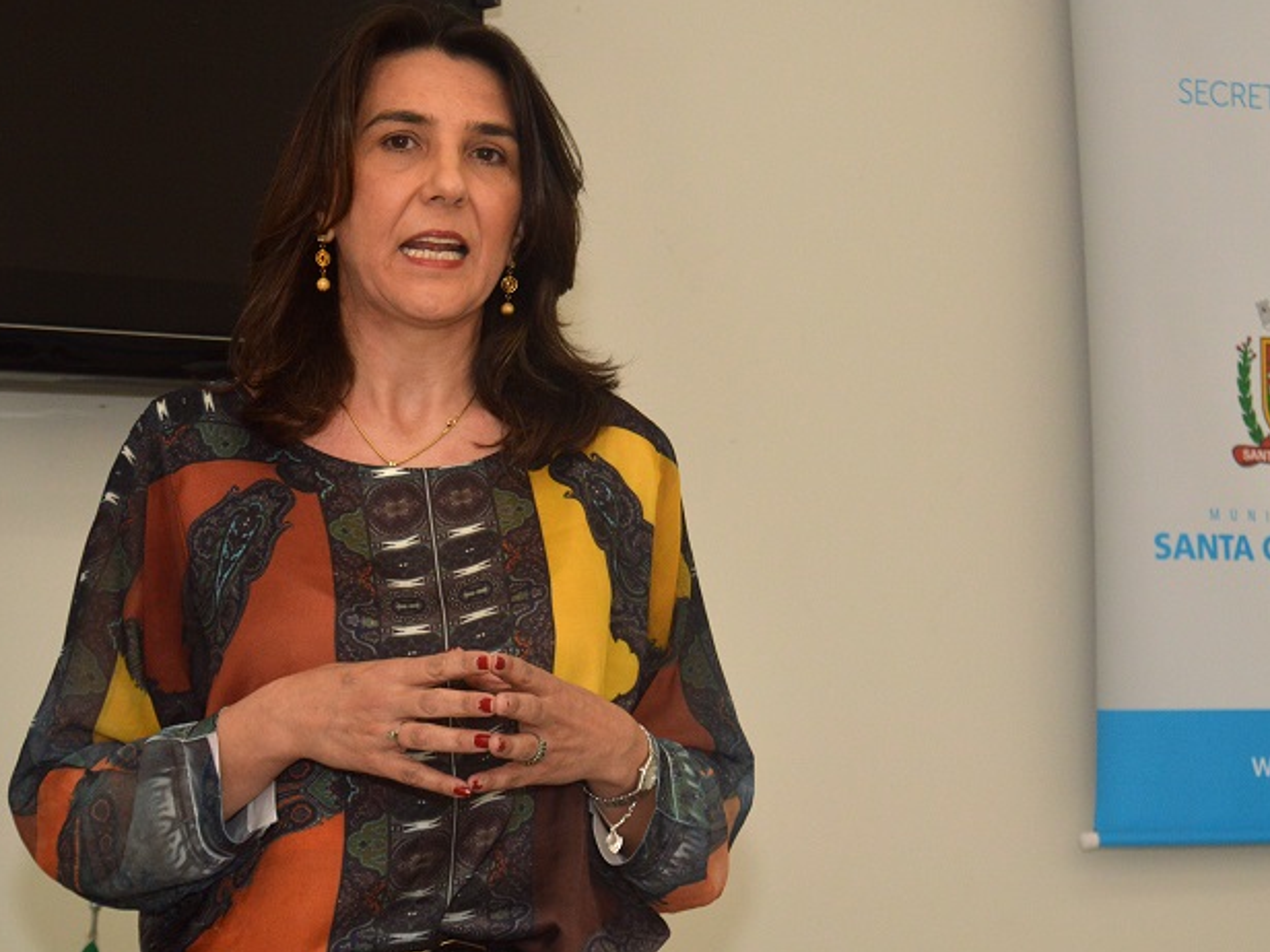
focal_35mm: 116
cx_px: 829
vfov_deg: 12.8
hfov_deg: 17.0
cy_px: 414
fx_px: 4245
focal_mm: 55
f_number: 7.1
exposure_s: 1/200
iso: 400
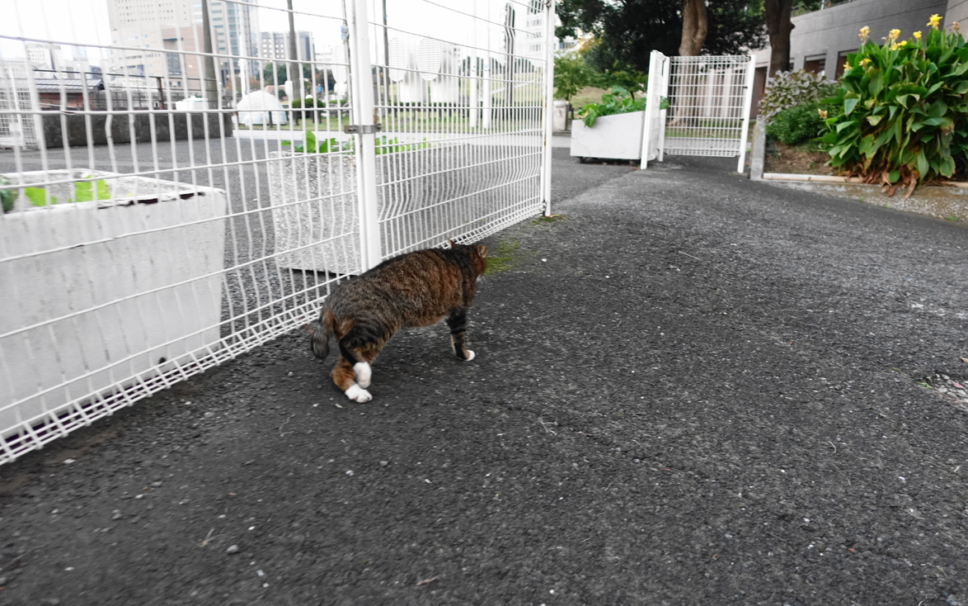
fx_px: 660
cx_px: 486
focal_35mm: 25
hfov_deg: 72.5
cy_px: 296
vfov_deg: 49.3
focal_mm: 8.8
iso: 1000
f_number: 2
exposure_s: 1/250
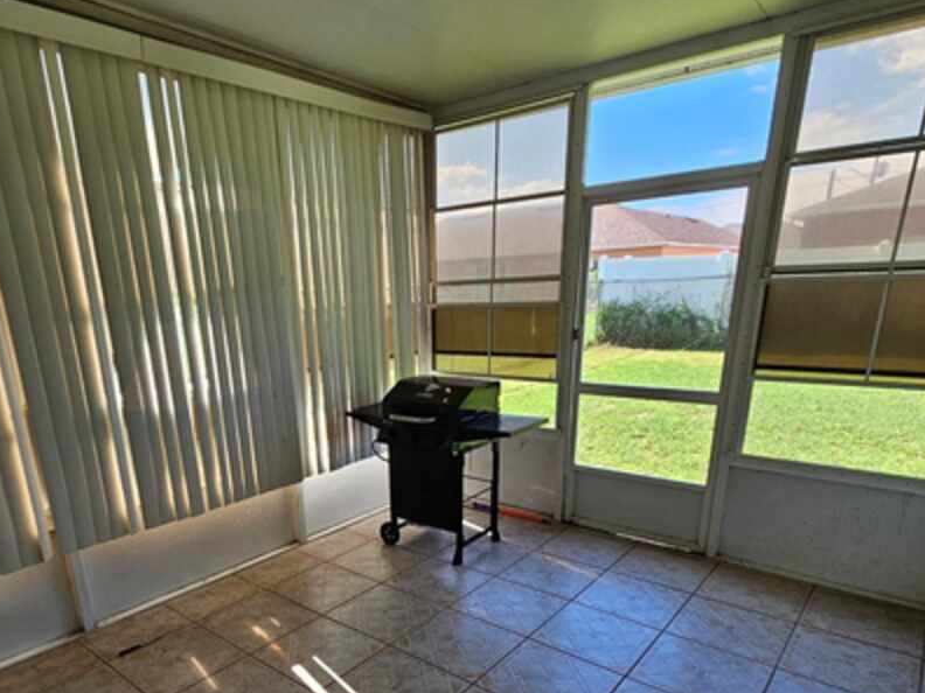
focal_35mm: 21
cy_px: 498
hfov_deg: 78.2
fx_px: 561
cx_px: 374
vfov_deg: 60.8
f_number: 2.2
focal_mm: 2.2
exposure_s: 1/242
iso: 64
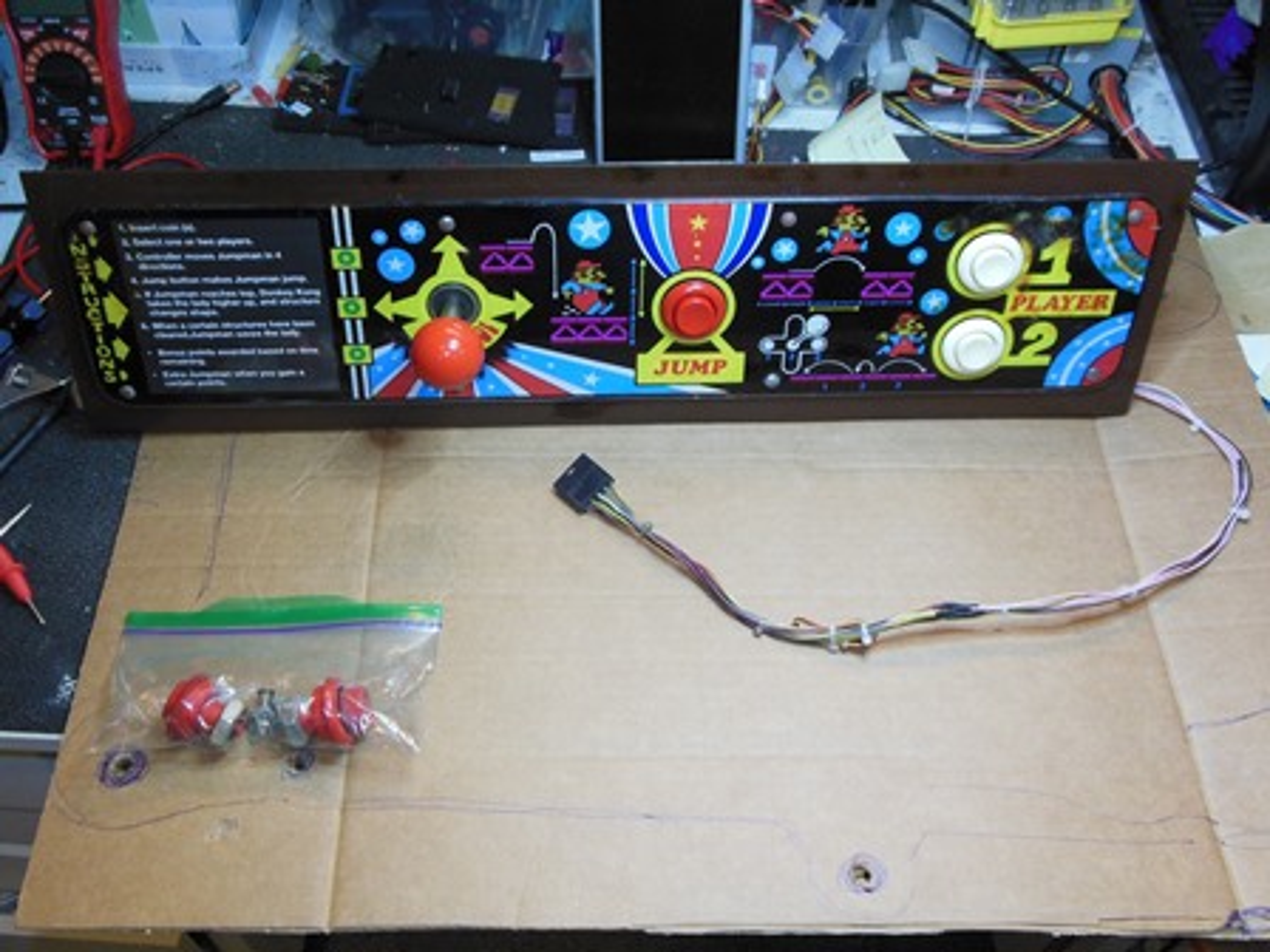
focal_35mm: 33
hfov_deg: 55.4
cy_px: 476
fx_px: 1211
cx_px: 635
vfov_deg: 42.9
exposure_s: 1/30
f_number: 3.5
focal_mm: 6
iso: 400
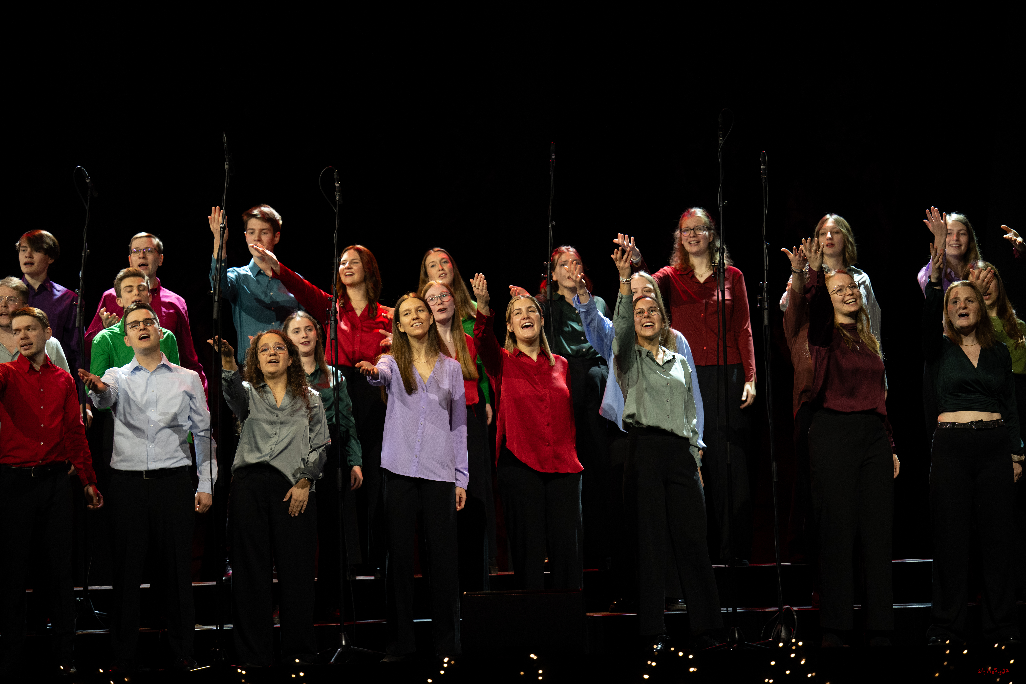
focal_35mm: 102
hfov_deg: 20.0
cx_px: 513
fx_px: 2907
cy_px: 342
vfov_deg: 13.4
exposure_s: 1/500
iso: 1000
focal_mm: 102
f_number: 3.2
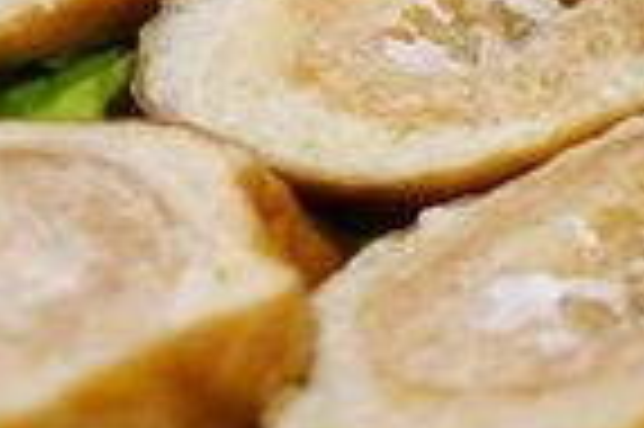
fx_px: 1948
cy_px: -65
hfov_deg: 18.7
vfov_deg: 12.3
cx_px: 198
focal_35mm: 109
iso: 640
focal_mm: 8.8
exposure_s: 1/30
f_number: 1.8
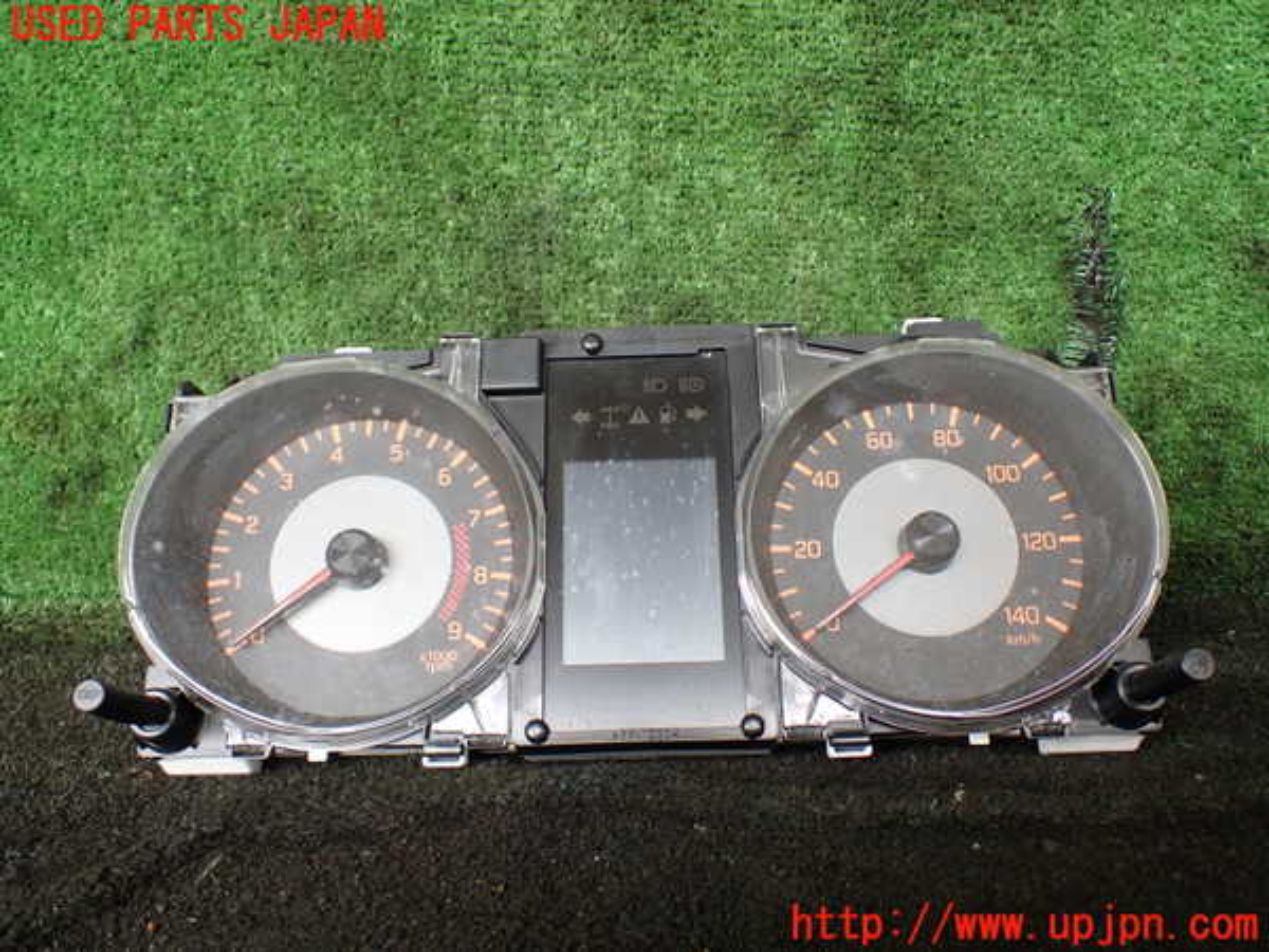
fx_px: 1100
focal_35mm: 30
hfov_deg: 60.0
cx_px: 634
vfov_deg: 46.8
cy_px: 476
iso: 200
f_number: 2.3
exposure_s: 1/125
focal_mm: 5.4
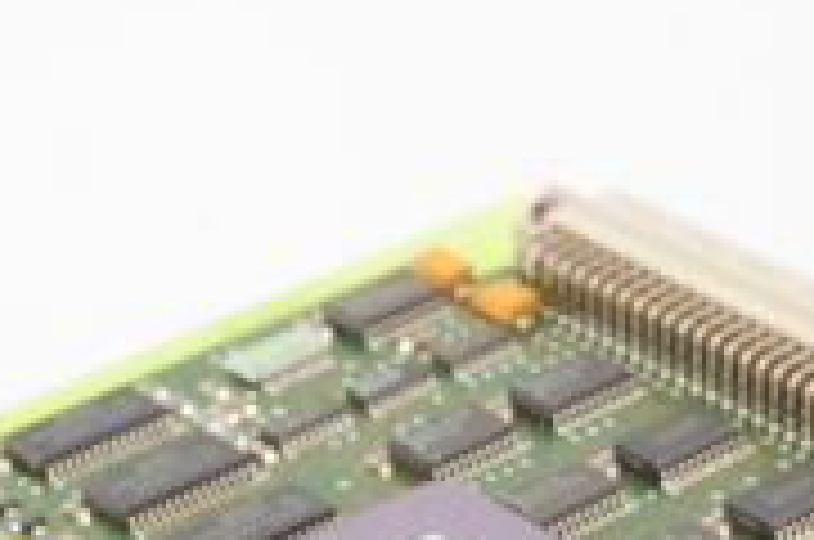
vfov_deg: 8.1
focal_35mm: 166
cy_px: 767
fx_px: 3747
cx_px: 396
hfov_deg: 12.4
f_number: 13
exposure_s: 1/125
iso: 1600
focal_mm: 50
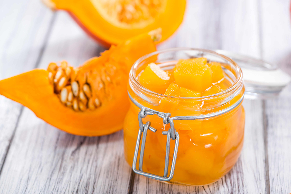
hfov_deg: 19.5
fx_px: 849
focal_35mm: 105
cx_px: 146
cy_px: 97
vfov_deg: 13.1
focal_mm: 105
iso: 50
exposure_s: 1/250
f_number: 8
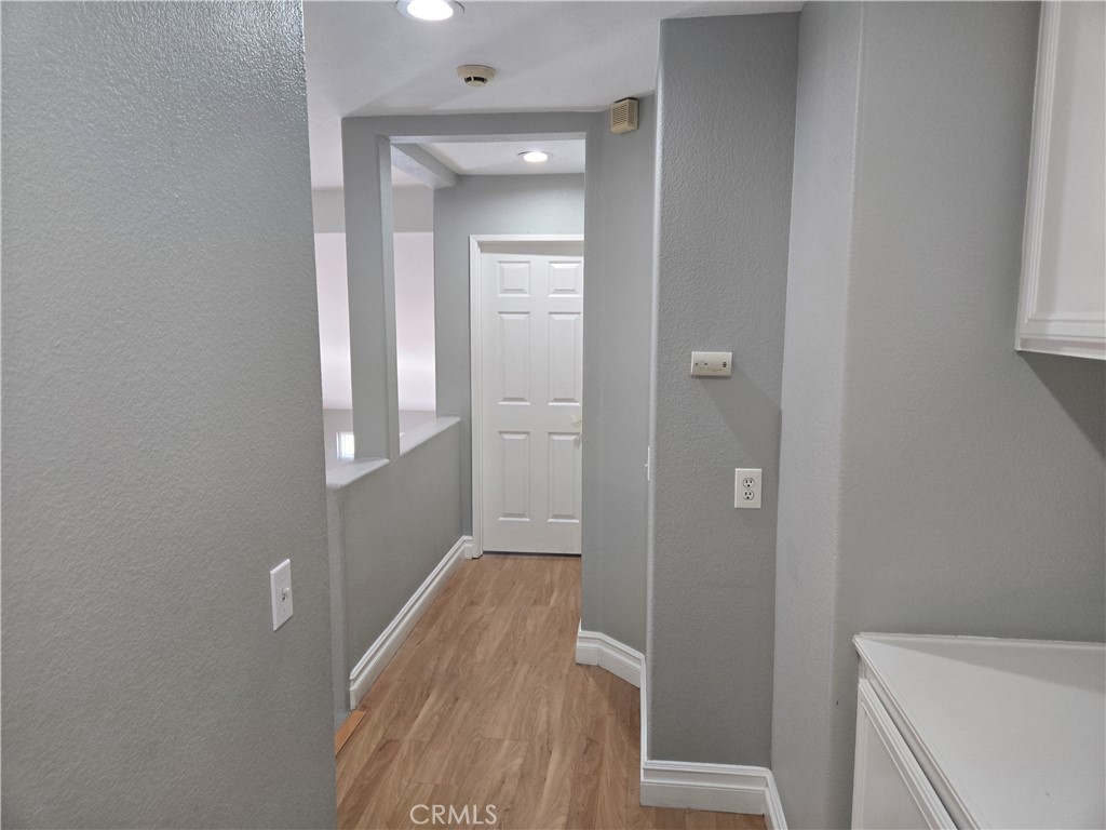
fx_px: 735
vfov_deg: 58.9
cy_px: 415
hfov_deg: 73.9
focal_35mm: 23
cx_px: 553
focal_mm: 5.4
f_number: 1.8
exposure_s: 1/120
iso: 160
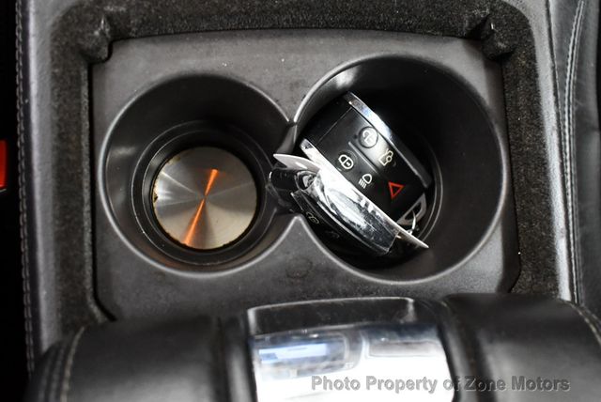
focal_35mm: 36
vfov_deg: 36.9
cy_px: 201
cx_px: 300
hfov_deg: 53.1
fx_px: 602
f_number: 3.5
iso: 4000
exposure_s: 1/60
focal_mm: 18
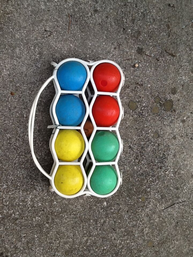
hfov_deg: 32.9
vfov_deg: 42.9
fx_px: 327
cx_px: 96
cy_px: 128
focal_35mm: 44
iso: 40
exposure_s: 1/154
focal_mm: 2.03
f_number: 2.4
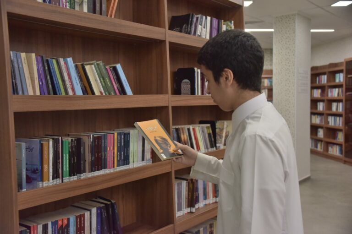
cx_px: 176
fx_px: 391
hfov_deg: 48.5
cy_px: 117
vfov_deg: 33.4
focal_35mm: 40
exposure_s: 1/250
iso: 1400
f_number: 4
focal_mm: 40
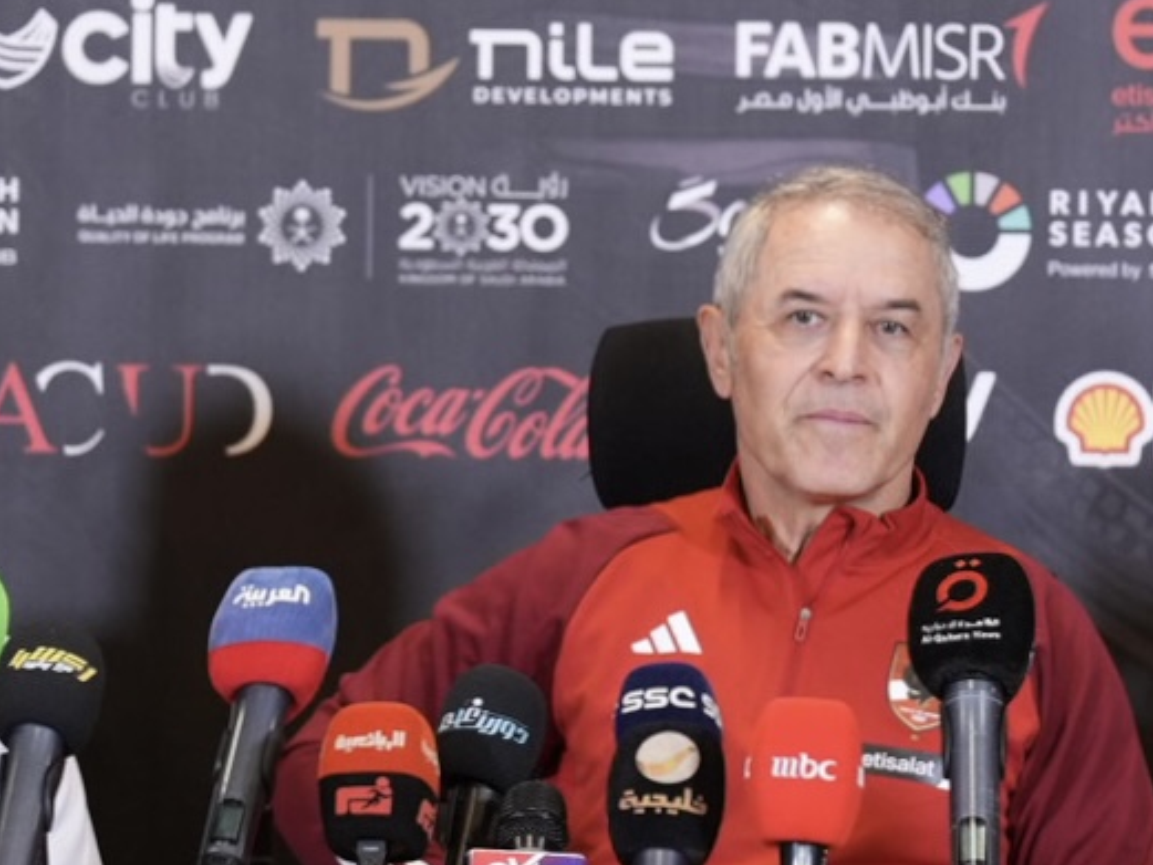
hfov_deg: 4.1
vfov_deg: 3.1
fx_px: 16225
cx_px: 675
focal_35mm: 487
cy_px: 674
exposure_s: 1/100
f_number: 3.2
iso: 1250
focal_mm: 200
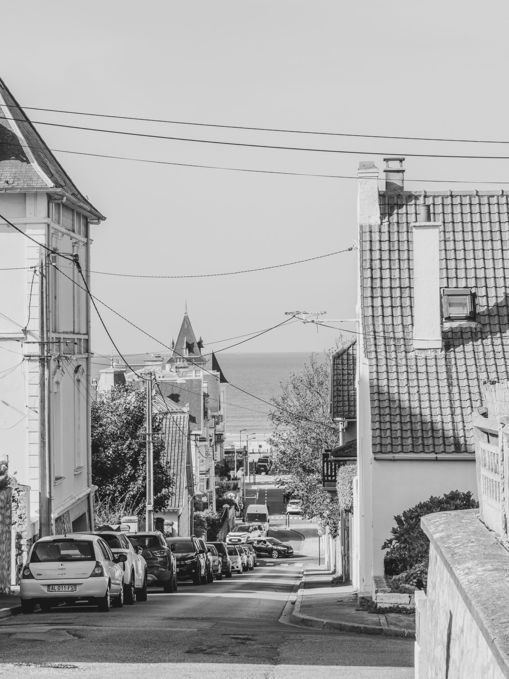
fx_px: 2039
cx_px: 254
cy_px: 340
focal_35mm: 104
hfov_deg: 14.2
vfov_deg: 18.9
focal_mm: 52
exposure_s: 1/250
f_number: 9
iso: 200
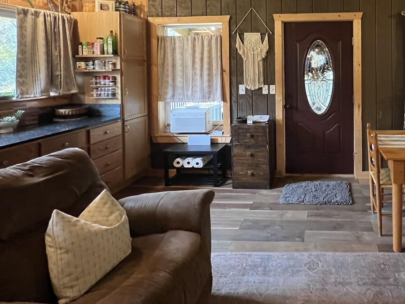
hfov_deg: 72.5
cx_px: 312
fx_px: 246
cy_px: 70
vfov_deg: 59.5
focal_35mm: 21
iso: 800
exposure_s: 1/60
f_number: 1.8
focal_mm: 1.57
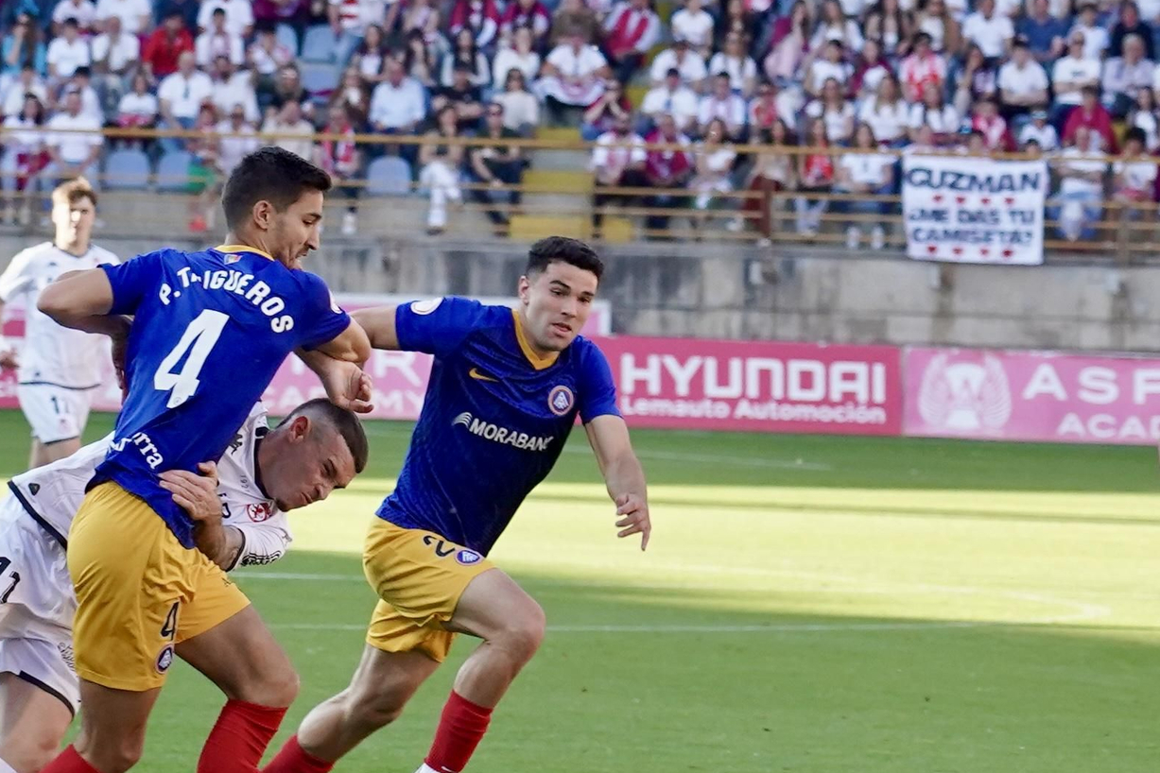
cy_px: 585
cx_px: 550
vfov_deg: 5.4
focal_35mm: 256
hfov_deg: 8.0
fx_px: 8248
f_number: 4.5
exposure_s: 1/800
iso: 1250
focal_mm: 105
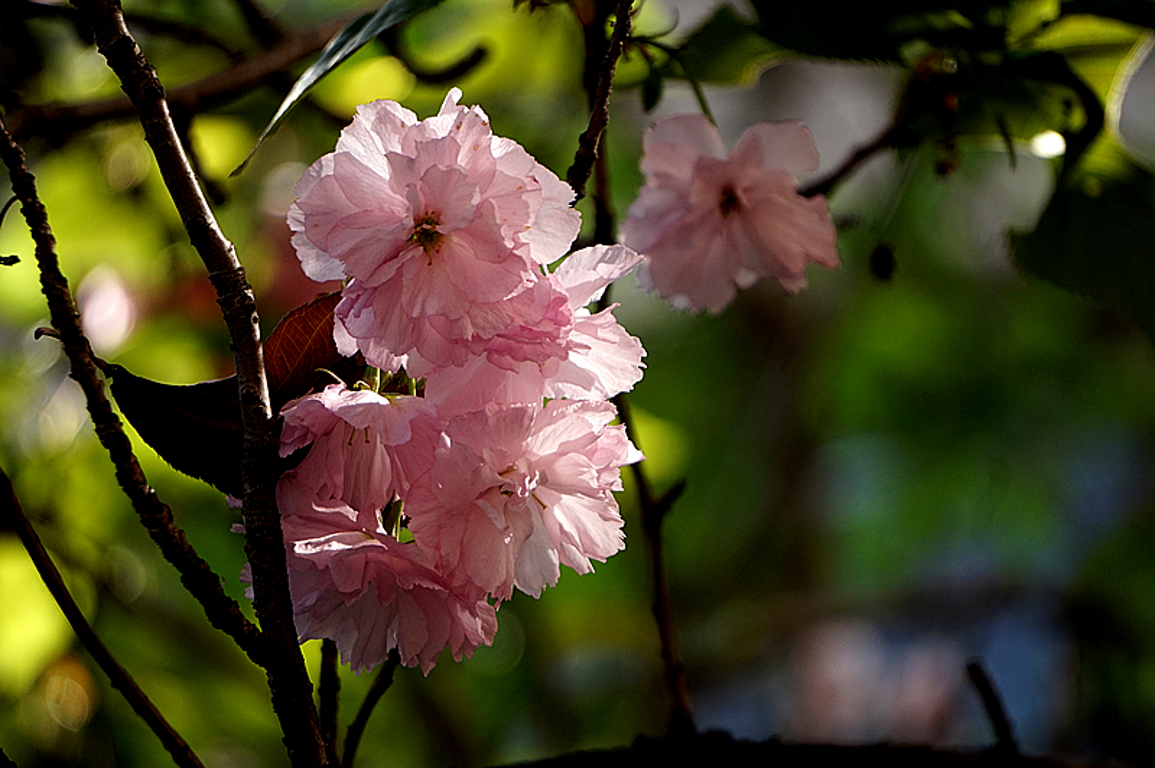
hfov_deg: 6.9
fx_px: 9521
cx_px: 578
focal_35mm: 297
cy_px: 384
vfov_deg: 4.6
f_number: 6.3
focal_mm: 198
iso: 400
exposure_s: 1/320
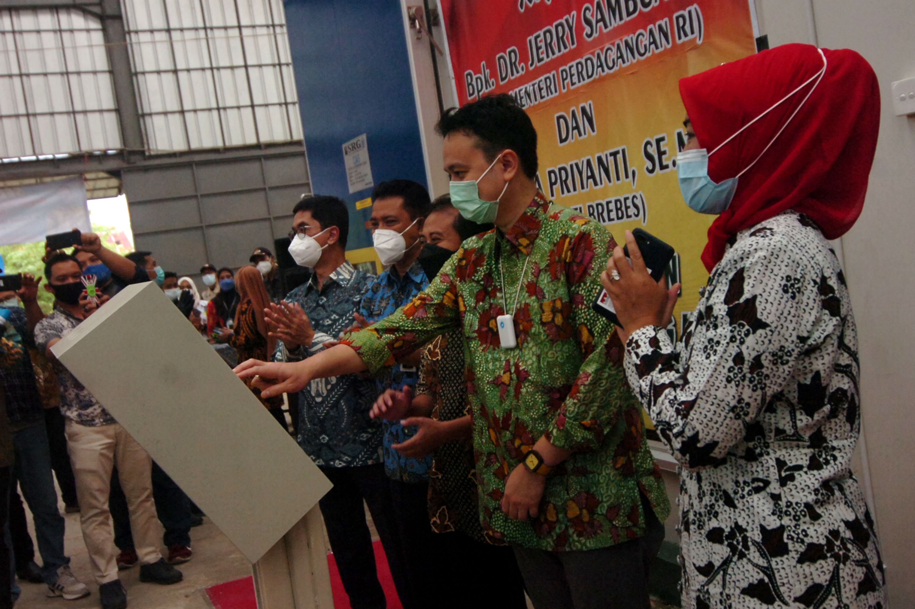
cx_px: 458
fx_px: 914
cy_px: 304
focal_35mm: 36
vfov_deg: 36.8
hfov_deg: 53.2
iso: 1000
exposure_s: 1/200
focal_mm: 24
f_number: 4
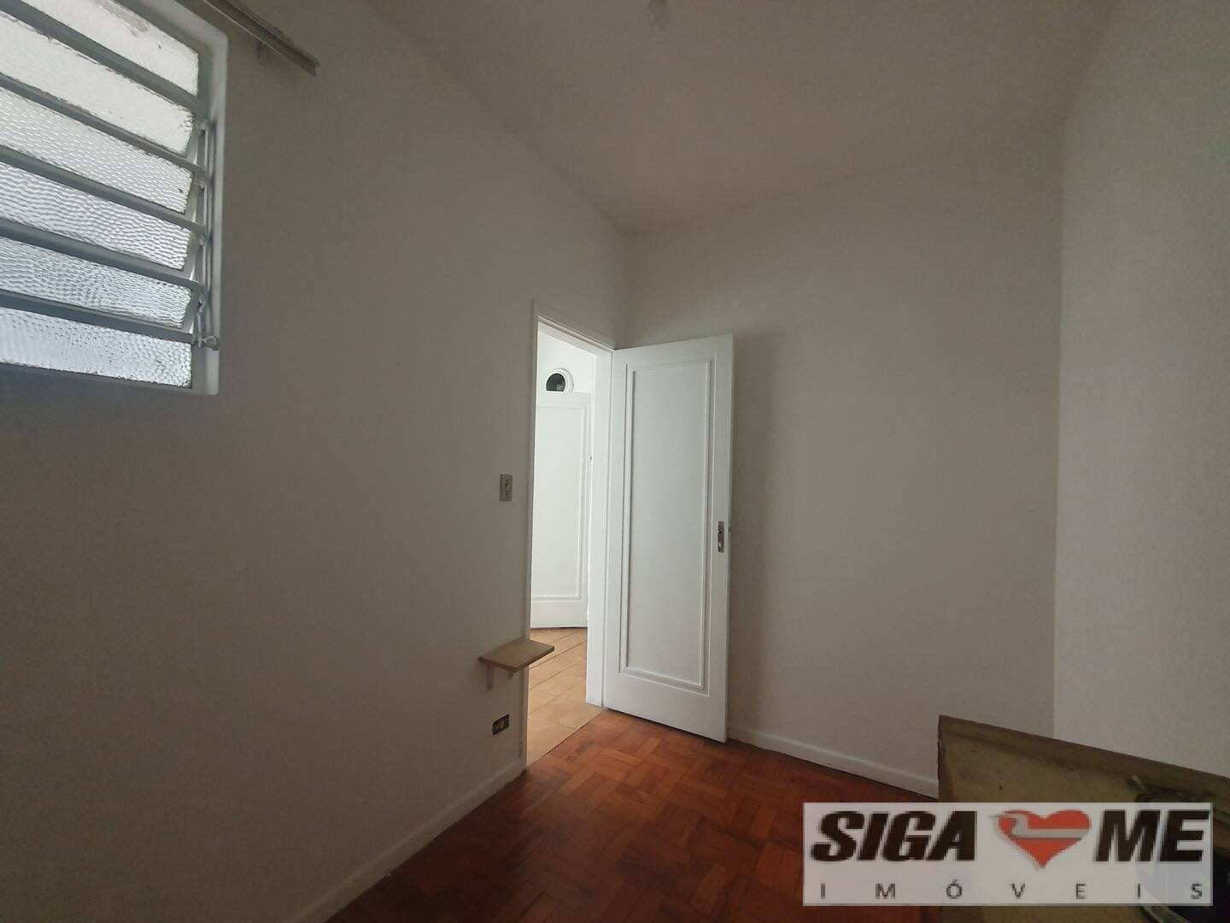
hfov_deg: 106.2
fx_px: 462
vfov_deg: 89.9
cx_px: 615
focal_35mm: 13
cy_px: 462
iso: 500
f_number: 2.2
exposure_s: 1/30
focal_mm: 1.8
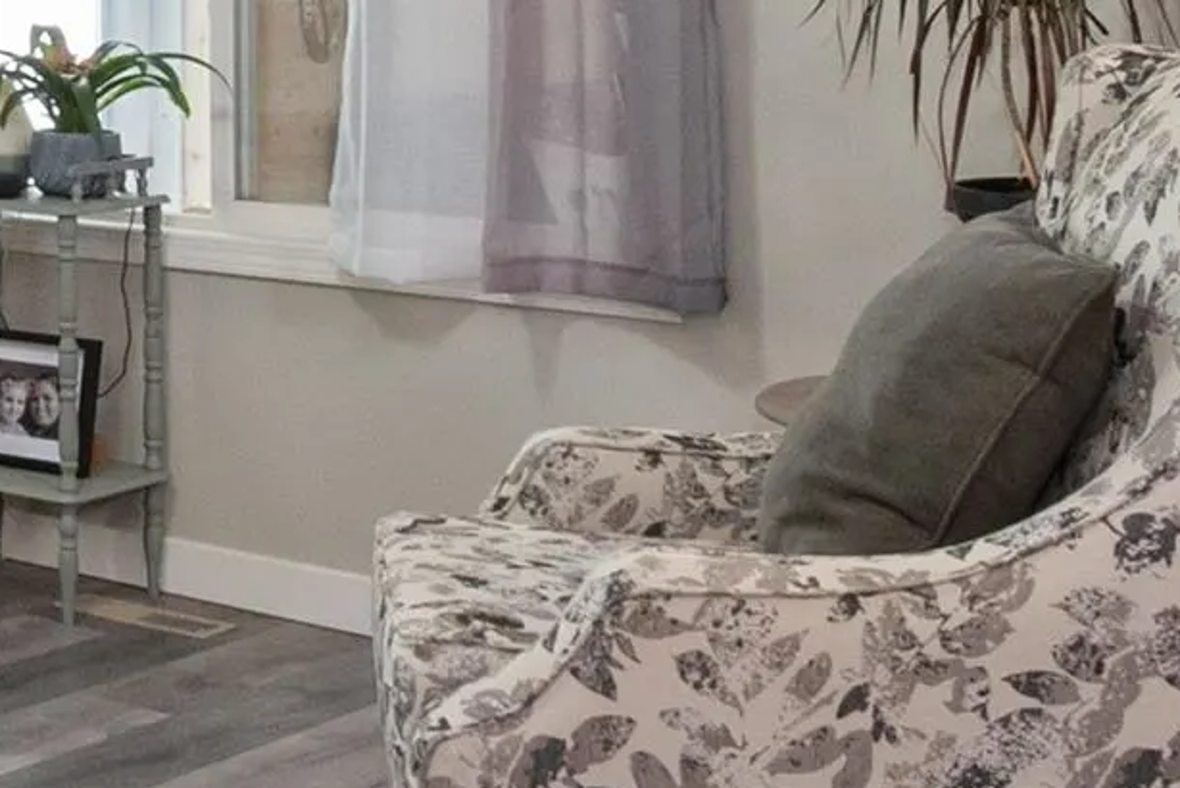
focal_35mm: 75
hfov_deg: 21.6
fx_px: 2459
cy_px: -46
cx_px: -690
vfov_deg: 17.7
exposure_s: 1/8
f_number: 9
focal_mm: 10
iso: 250
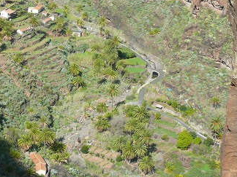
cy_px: 13
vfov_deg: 17.9
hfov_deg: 23.4
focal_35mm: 81
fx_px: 555
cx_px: 14
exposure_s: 1/200
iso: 100
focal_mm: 7.4
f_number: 4
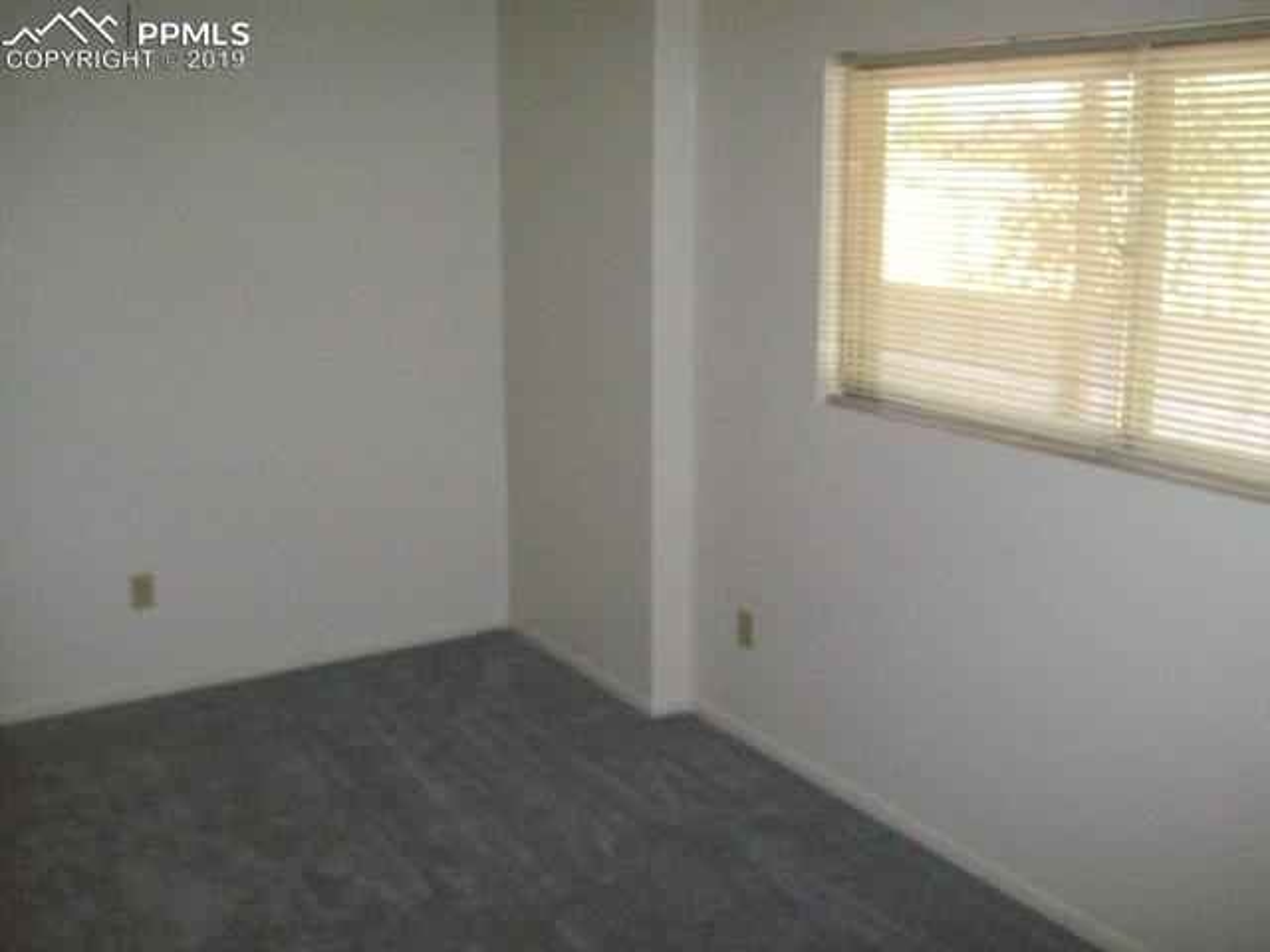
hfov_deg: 51.4
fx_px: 1321
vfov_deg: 39.7
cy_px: 476
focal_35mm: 36
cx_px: 635
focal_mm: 6
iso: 400
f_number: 2.7
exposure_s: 1/128
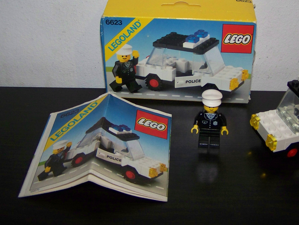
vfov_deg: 27.9
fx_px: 449
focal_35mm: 52
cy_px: 85
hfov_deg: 36.7
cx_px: 174
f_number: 2.8
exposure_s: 1/30
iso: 200
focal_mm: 6.3
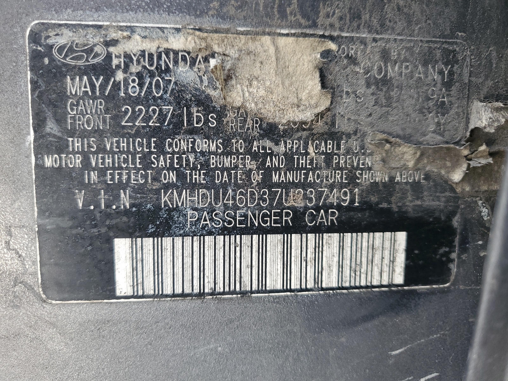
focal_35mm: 26
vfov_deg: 53.1
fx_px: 382
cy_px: 190
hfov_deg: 67.3
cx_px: 254
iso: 69
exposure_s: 1/120
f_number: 1.5
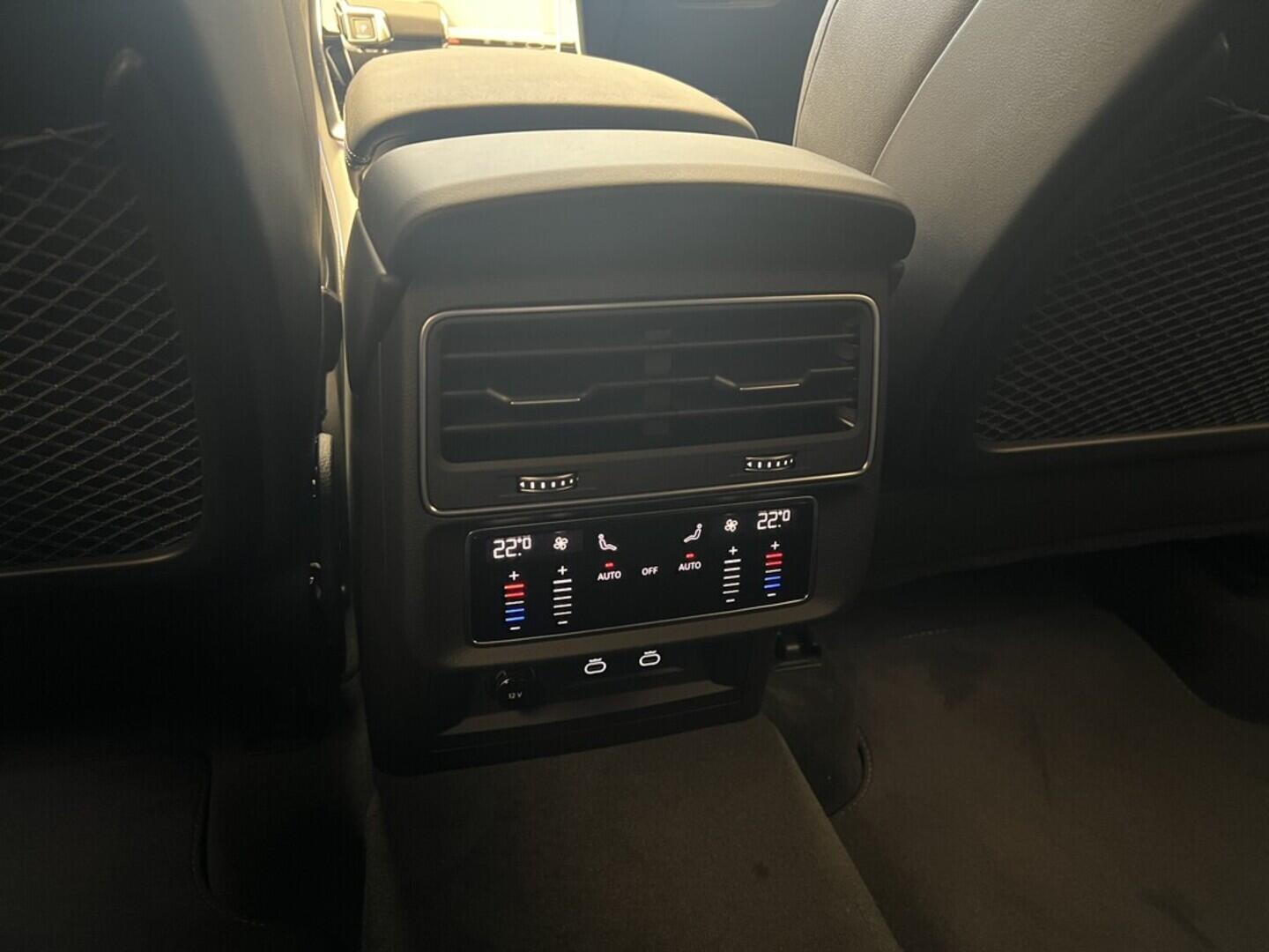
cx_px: 634
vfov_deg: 53.1
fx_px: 953
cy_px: 476
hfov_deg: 67.3
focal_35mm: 26
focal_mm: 5.7
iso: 800
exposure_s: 1/25
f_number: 1.5
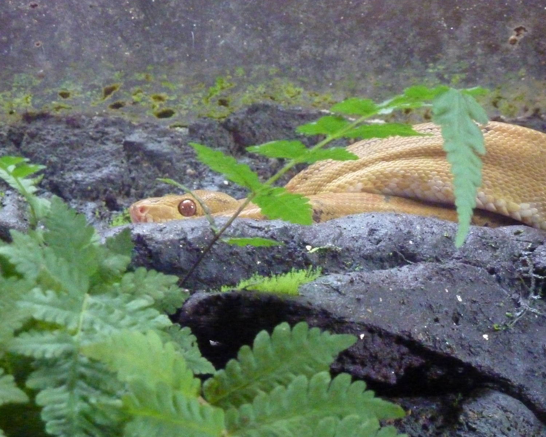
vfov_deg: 9.4
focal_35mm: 165
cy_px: 218
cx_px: 274
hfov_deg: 11.7
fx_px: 2666
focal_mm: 25.9
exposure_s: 1/13
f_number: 4.5
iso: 1600
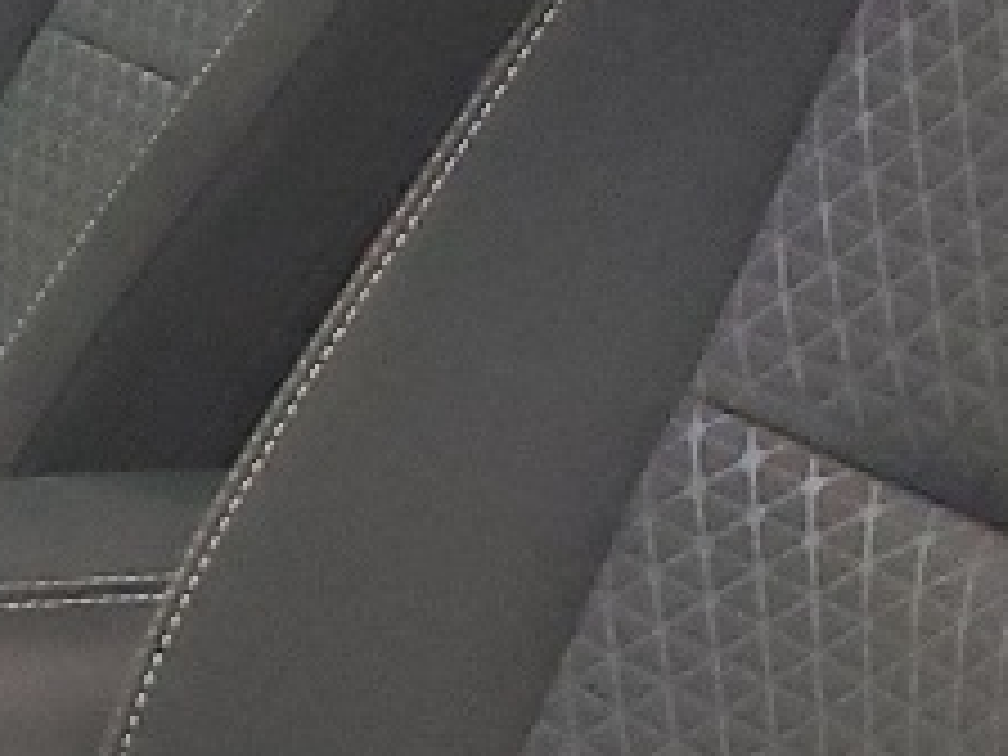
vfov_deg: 7.9
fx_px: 5416
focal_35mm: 186
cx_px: -814
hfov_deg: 10.0
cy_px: 868
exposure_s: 1/20
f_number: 1.5
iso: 294
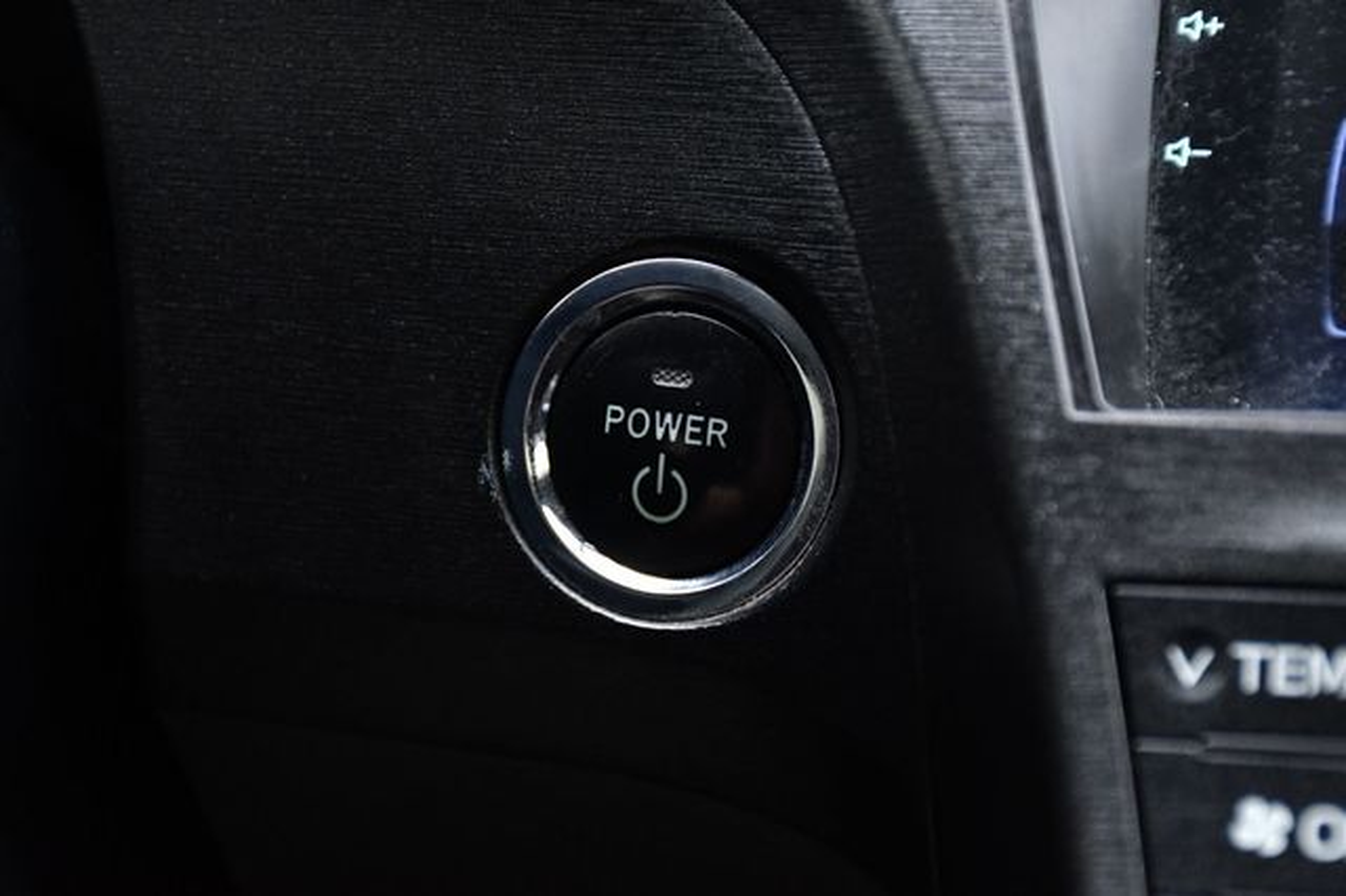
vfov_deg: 13.8
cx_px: 673
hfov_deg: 20.6
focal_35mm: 99
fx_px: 3699
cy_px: 448
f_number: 5
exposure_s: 1/400
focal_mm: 66
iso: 2500
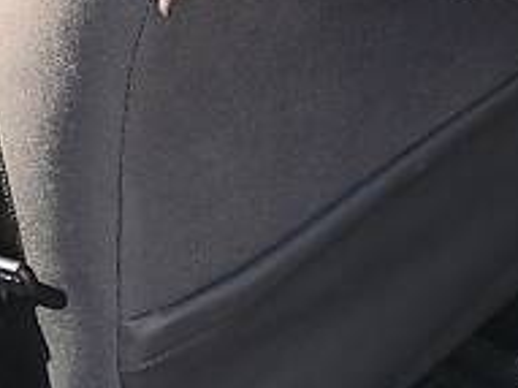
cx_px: 862
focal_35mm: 113
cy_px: -290
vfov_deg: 12.1
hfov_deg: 15.5
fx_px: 1690
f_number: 1.8
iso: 64
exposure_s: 1/100
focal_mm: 4
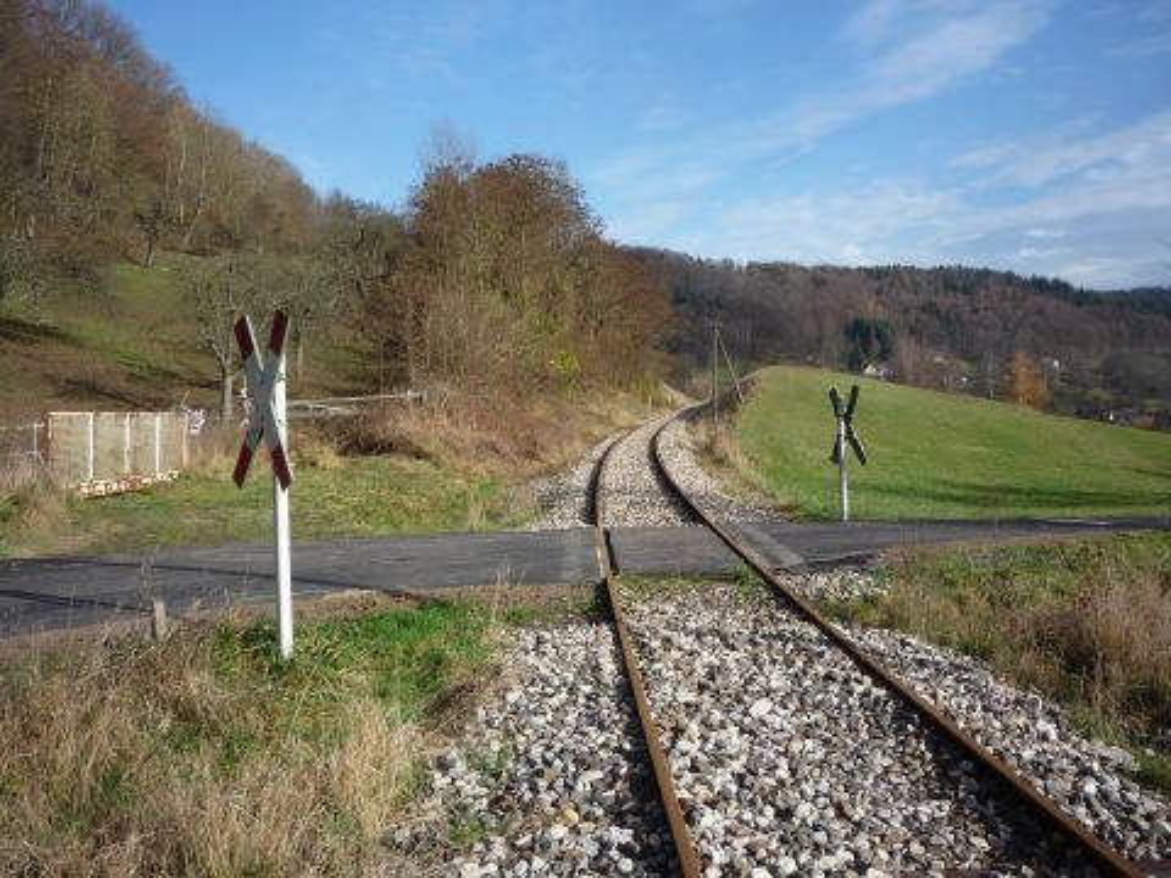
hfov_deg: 56.8
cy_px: 439
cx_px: 586
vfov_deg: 44.2
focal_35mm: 32
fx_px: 1083
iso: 100
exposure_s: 1/400
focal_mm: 5.2
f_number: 4.5
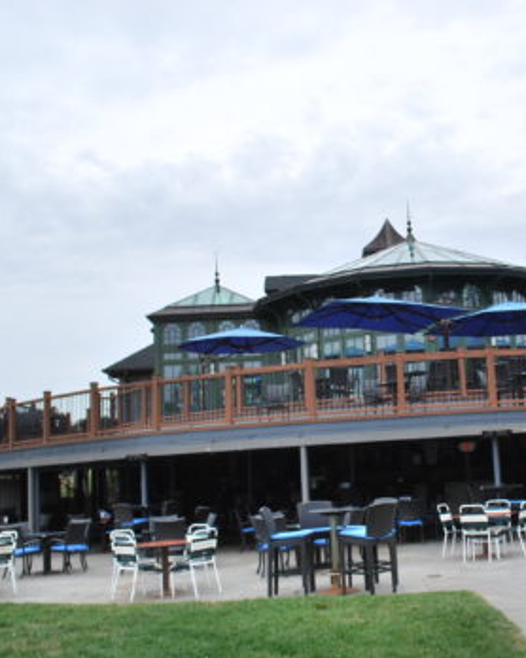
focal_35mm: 43
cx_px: 409
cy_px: 335
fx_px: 837
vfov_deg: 42.9
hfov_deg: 34.0
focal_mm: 20
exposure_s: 1/250
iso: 100
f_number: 8
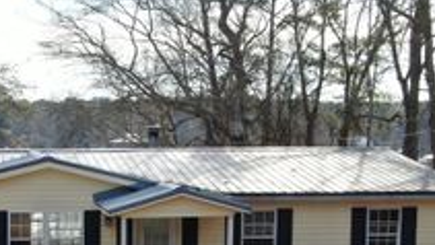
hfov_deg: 25.9
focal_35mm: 80
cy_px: 236
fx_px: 923
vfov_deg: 14.9
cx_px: 64
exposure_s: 1/240
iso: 100
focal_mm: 5.33
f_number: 3.1
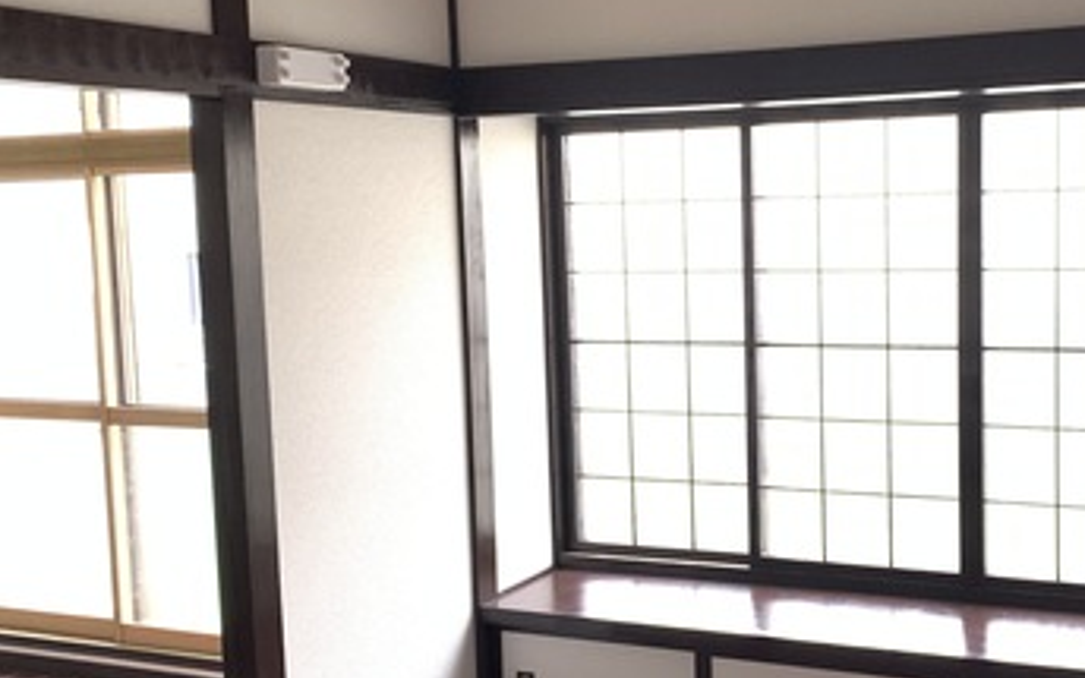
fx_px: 1419
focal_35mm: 48
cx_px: 738
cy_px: 366
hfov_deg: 41.2
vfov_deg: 26.9
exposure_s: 1/121
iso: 64
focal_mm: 4.25
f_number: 1.8
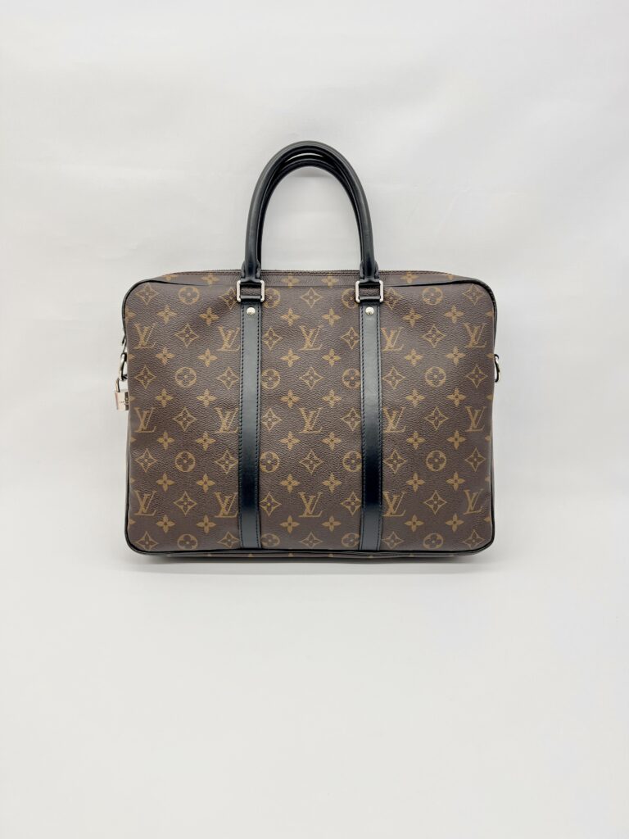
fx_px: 630
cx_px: 314
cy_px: 420
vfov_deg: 67.3
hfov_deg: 53.1
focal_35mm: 26
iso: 32
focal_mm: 5.7
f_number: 1.5
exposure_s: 1/109
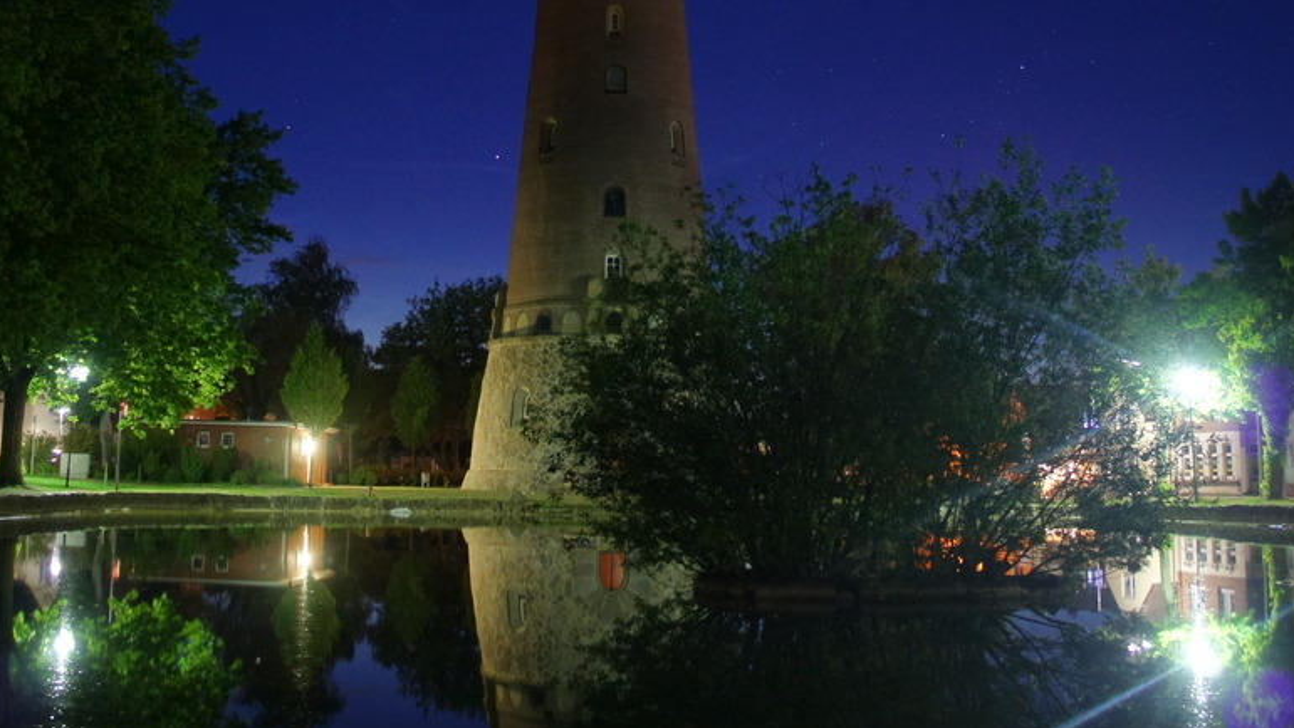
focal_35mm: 44
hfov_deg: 46.3
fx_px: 1510
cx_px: 591
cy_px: 173
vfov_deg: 26.7
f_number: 3.5
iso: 1600
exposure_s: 3.2
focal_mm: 18
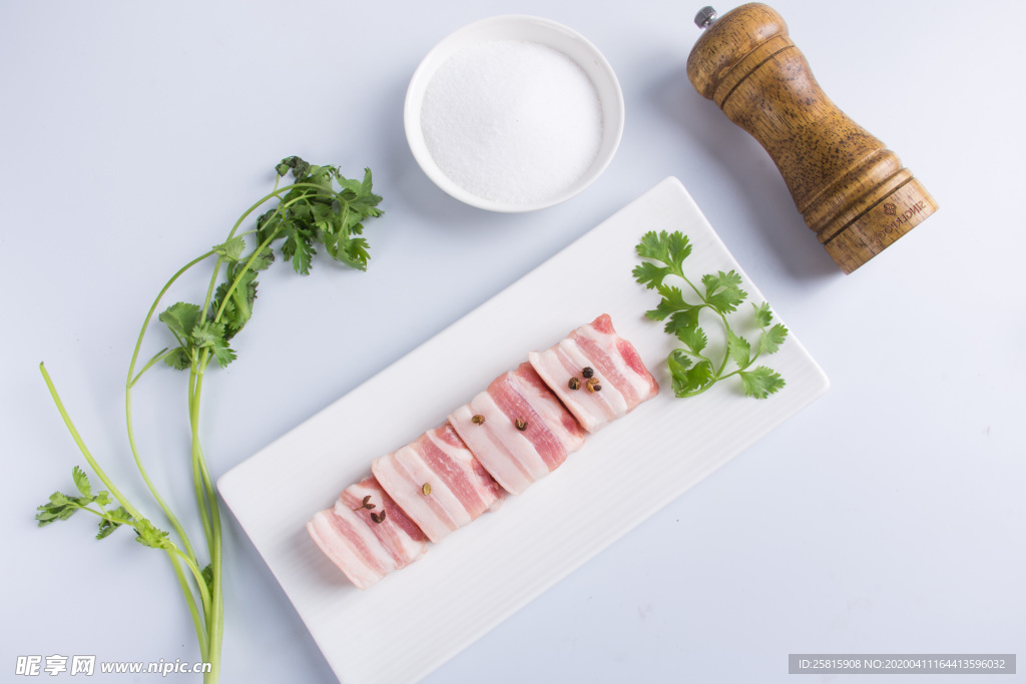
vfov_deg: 47.9
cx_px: 513
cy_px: 342
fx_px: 770
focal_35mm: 27
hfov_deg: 67.4
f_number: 13
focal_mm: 18
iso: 100
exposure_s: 1/200
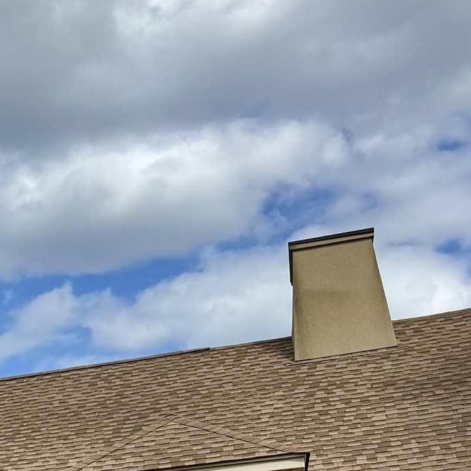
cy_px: 552
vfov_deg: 17.7
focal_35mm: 94
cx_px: -418
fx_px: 1447
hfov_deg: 15.5
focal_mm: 6.76
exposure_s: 1/5348
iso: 80
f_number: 1.78
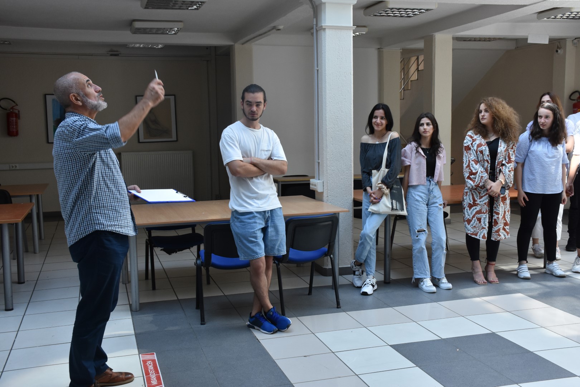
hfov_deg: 49.6
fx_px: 628
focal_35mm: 39
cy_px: 194
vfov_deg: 34.2
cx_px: 290
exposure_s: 1/160
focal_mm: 26
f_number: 6.3
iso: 800
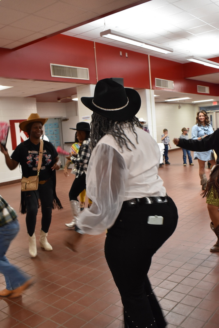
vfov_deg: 55.1
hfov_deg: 38.4
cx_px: 110
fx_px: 315
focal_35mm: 34
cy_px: 164
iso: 1400
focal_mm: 23
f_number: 7.1
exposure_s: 1/40
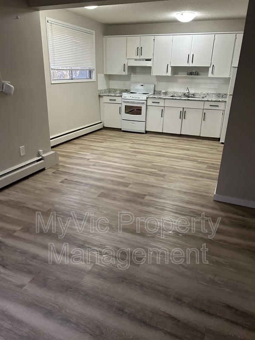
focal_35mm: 26
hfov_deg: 53.1
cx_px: 128
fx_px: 255
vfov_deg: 67.3
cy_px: 170
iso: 125
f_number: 1.5
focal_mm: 5.7
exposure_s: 1/91
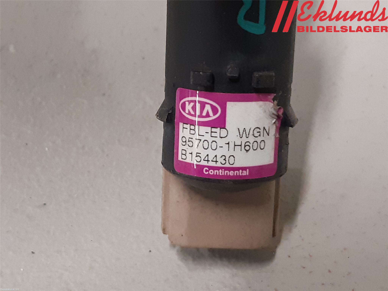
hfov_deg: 67.3
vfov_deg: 53.1
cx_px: 194
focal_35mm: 26
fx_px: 291
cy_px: 146
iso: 250
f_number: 1.7
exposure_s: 1/50
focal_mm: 3.93
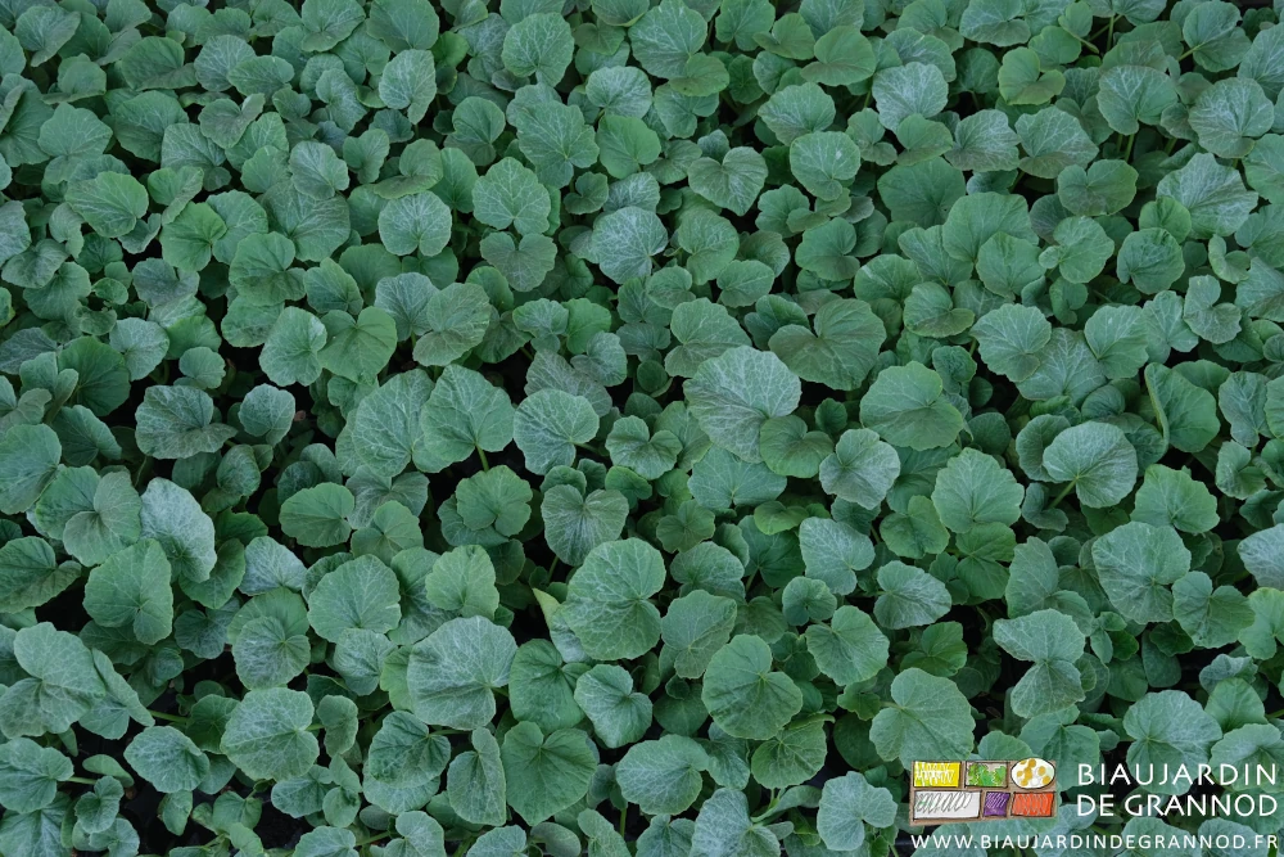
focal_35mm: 29
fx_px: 1034
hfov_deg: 63.7
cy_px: 428
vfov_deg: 45.0
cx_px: 642
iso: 160
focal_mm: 19.6
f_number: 3.6
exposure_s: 1/80
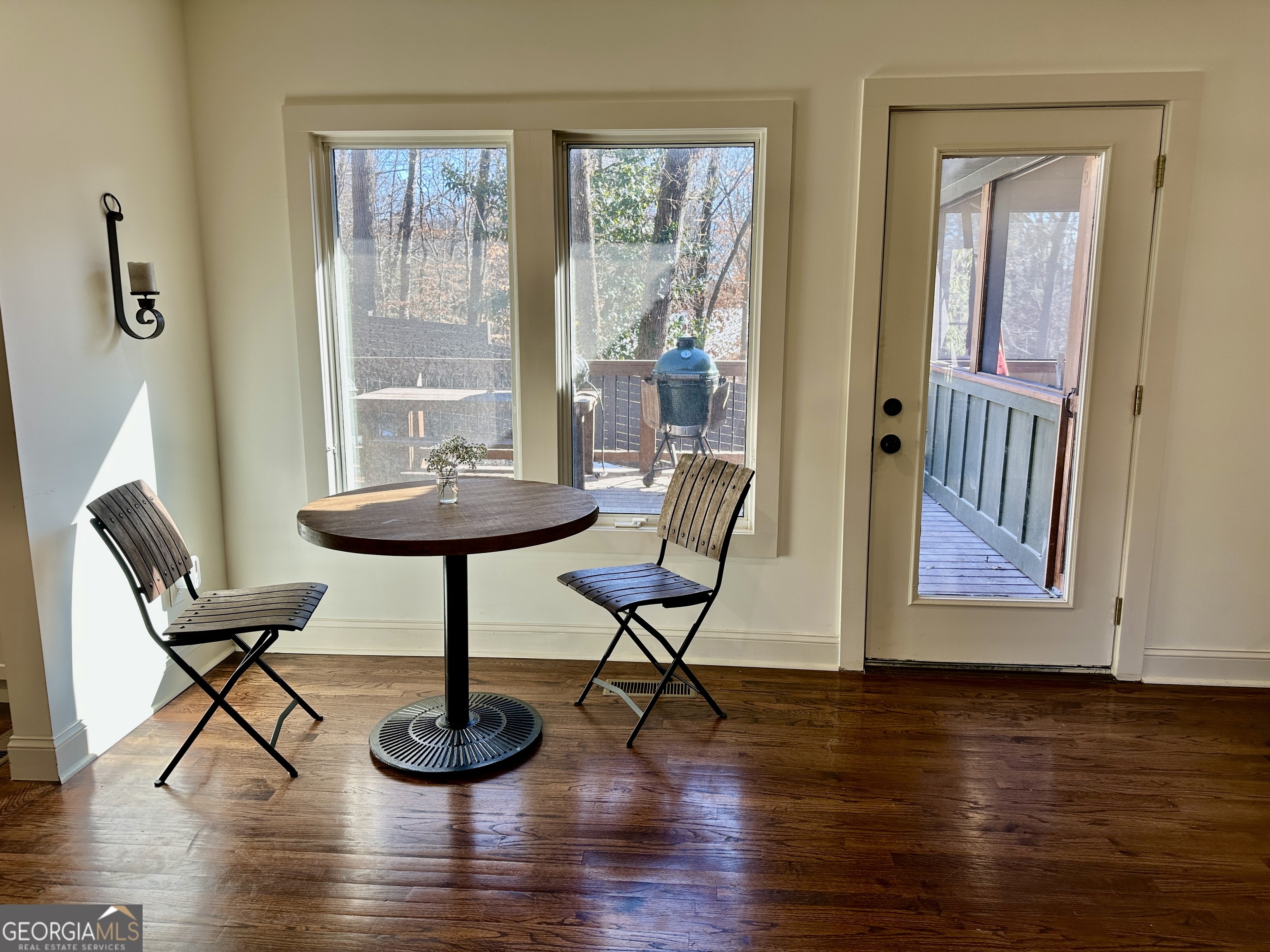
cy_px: 476
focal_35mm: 24
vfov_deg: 56.8
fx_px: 881
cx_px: 635
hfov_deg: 71.6
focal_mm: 6.86
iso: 64
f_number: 1.78
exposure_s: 1/154
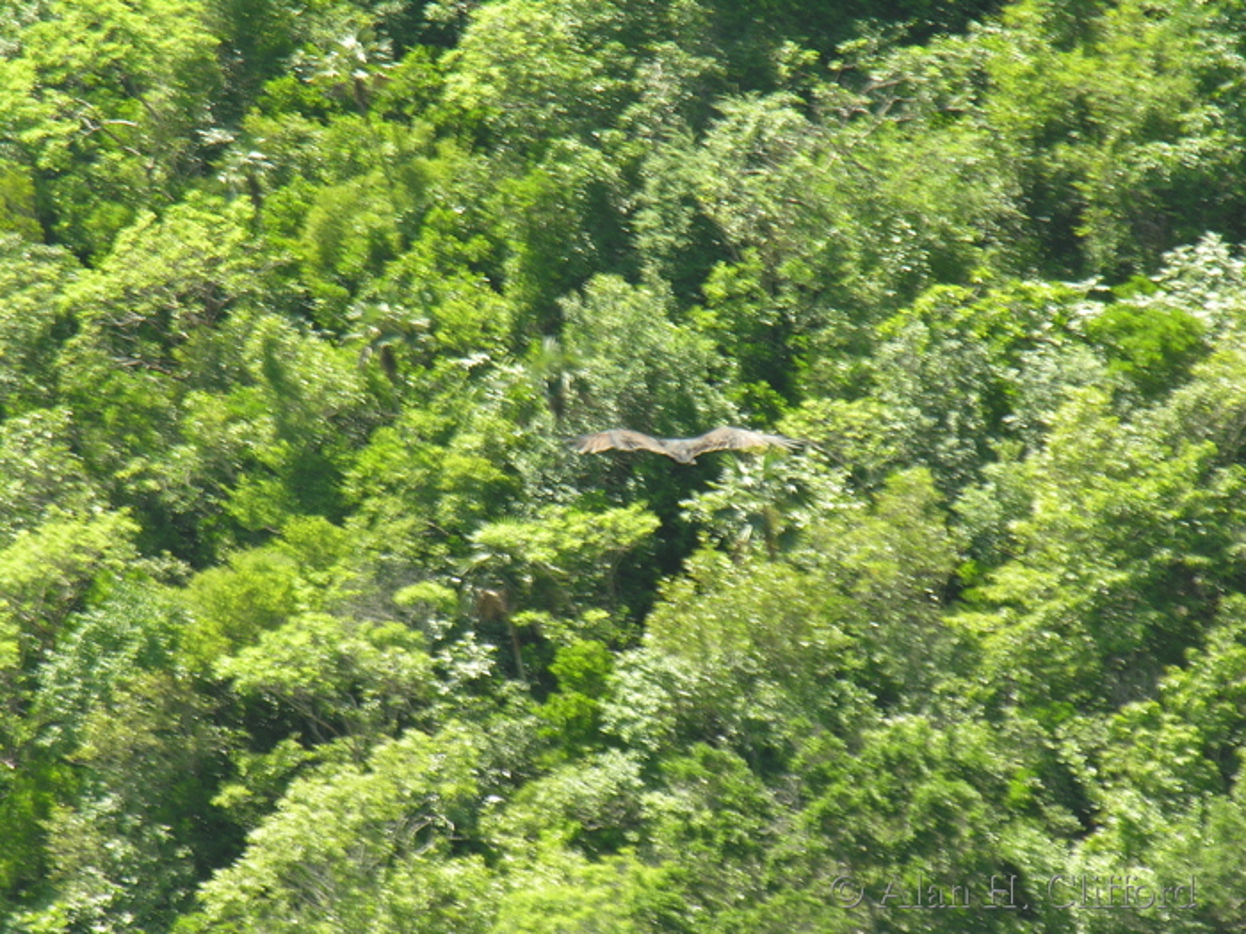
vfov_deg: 4.2
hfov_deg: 5.7
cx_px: 623
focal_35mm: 350
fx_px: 12598
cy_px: 467
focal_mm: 89
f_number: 5.2
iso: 50
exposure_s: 1/77
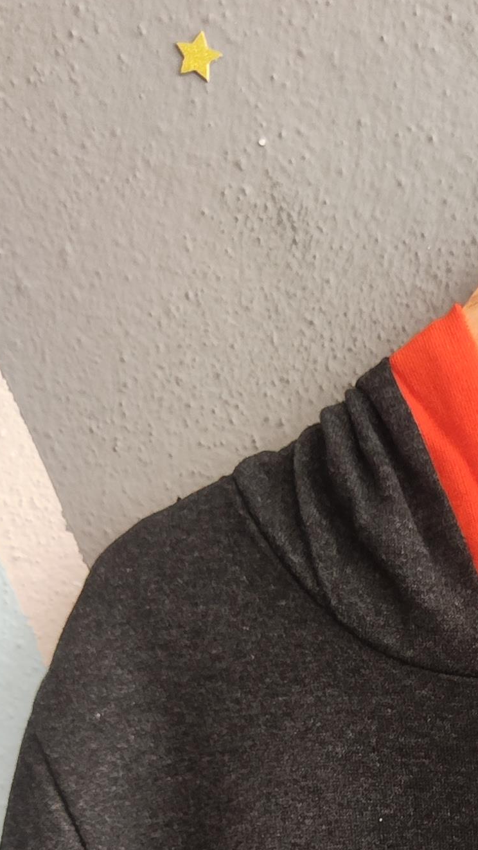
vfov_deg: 23.6
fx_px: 1824
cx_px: 610
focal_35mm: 81
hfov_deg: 14.3
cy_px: 1052
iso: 260
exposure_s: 1/50
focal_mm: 5.59
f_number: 1.88
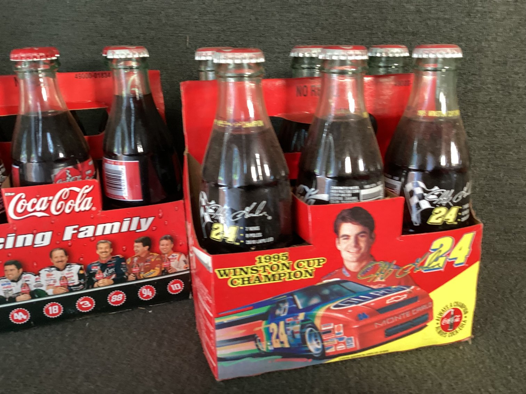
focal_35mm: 31
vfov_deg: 45.4
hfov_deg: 58.3
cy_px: 197
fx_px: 471
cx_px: 263
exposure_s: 1/60
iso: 160
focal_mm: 3.3
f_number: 2.4
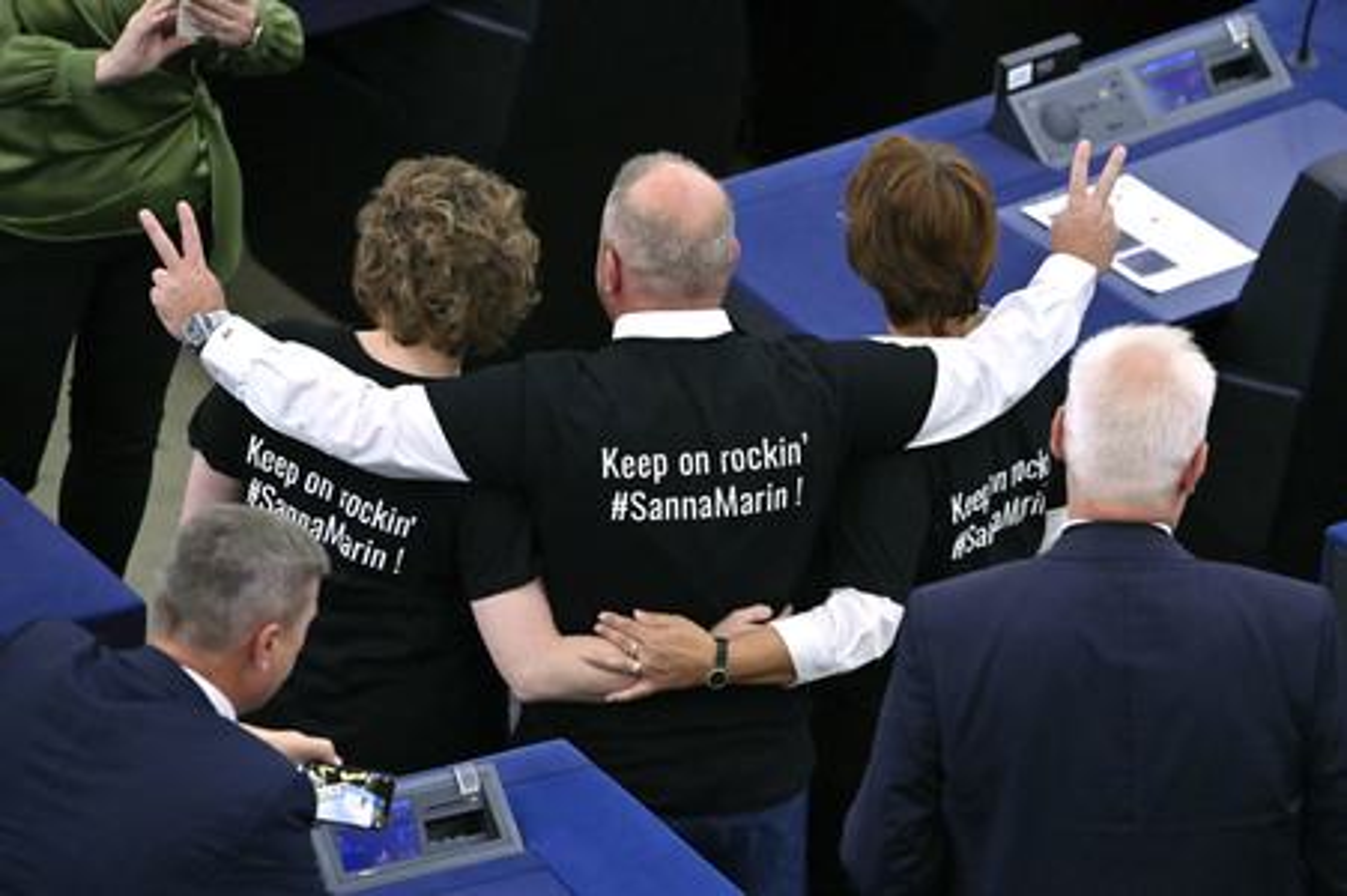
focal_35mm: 310
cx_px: 674
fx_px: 11590
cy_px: 448
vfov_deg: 4.4
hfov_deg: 6.7
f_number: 5.6
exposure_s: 1/1000
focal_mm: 310
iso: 10000
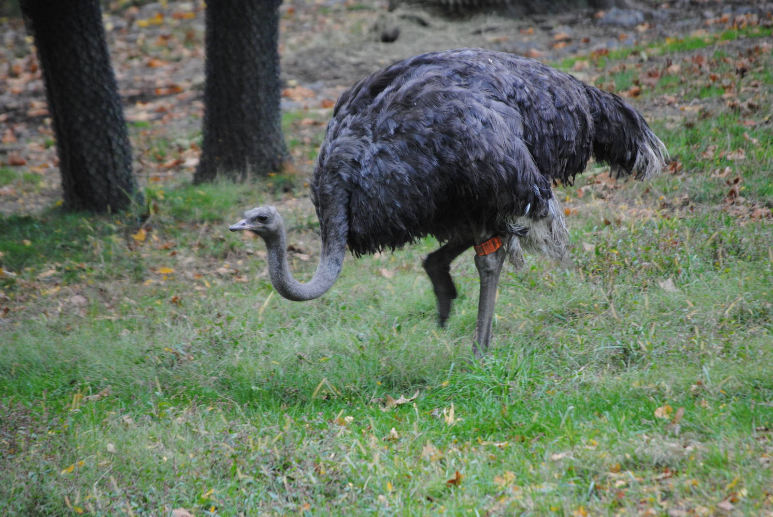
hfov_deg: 6.9
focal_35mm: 300
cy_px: 258
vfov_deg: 4.6
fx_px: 6449
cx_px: 386
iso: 400
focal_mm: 200
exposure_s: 1/160
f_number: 5.6
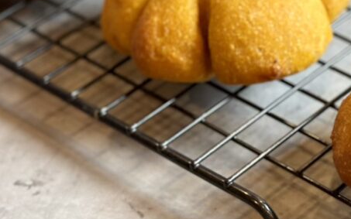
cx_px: 360
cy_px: -26
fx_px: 1100
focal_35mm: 115
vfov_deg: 11.2
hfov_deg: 17.7
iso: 125
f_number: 1.78
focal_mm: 6.86
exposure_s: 1/60
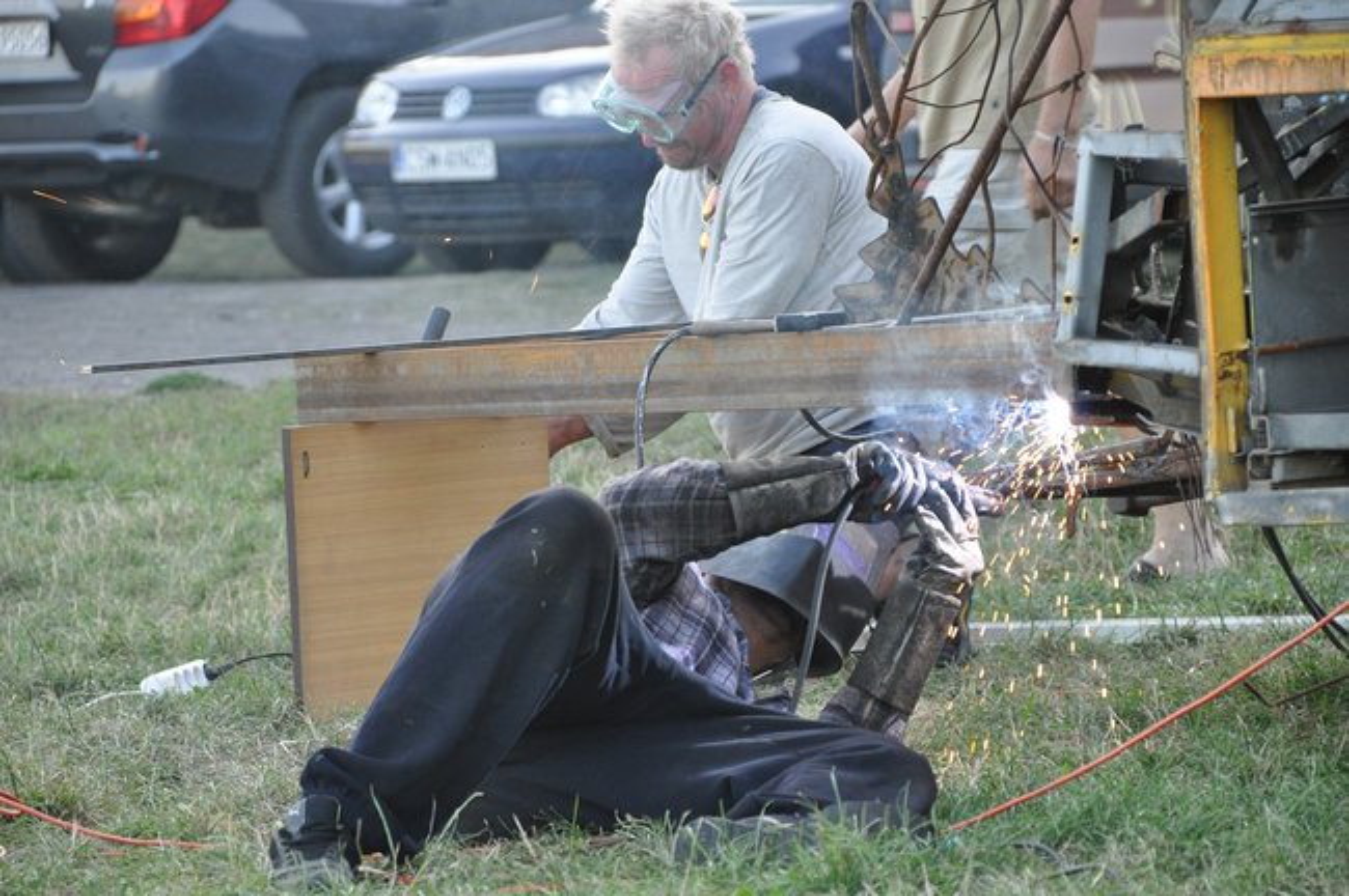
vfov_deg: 5.9
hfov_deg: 8.9
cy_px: 448
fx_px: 8703
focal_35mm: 232
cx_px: 674
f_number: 6
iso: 800
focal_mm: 155
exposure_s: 1/160
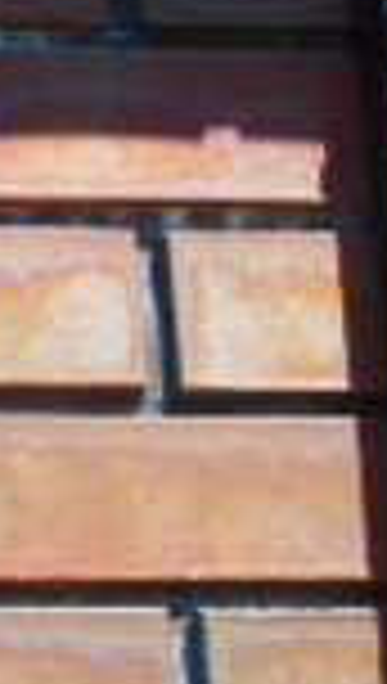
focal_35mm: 211
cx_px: -846
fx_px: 3832
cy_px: 792
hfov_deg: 5.4
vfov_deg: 10.1
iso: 80
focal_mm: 8.2
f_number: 4.1
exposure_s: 1/320
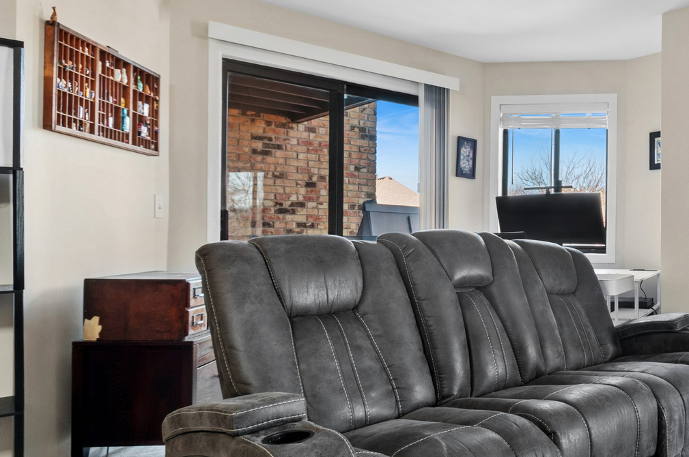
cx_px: 544
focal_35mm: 29
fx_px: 554
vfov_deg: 44.8
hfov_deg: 59.1
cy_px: 207
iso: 250
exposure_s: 1/8
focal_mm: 12
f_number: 8
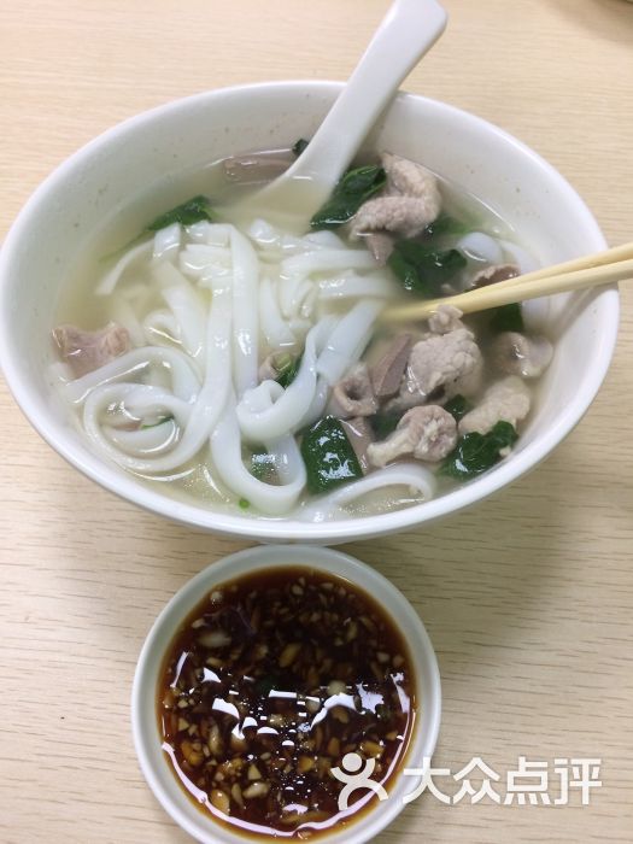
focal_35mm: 29
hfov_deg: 48.2
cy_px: 422
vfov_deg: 61.7
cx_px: 316
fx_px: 707
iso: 64
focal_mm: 4.15
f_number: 2.2
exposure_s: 1/33
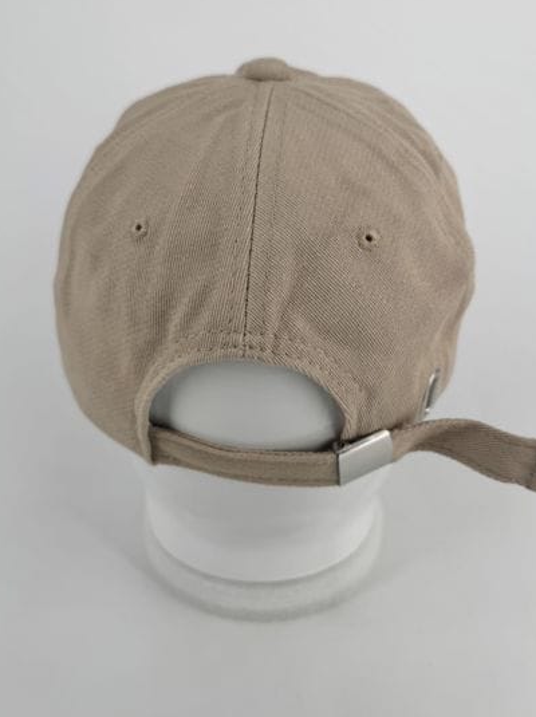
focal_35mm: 30
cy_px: 342
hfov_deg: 46.7
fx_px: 621
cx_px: 277
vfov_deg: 60.0
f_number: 1.78
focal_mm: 6.76
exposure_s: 1/1524
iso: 80
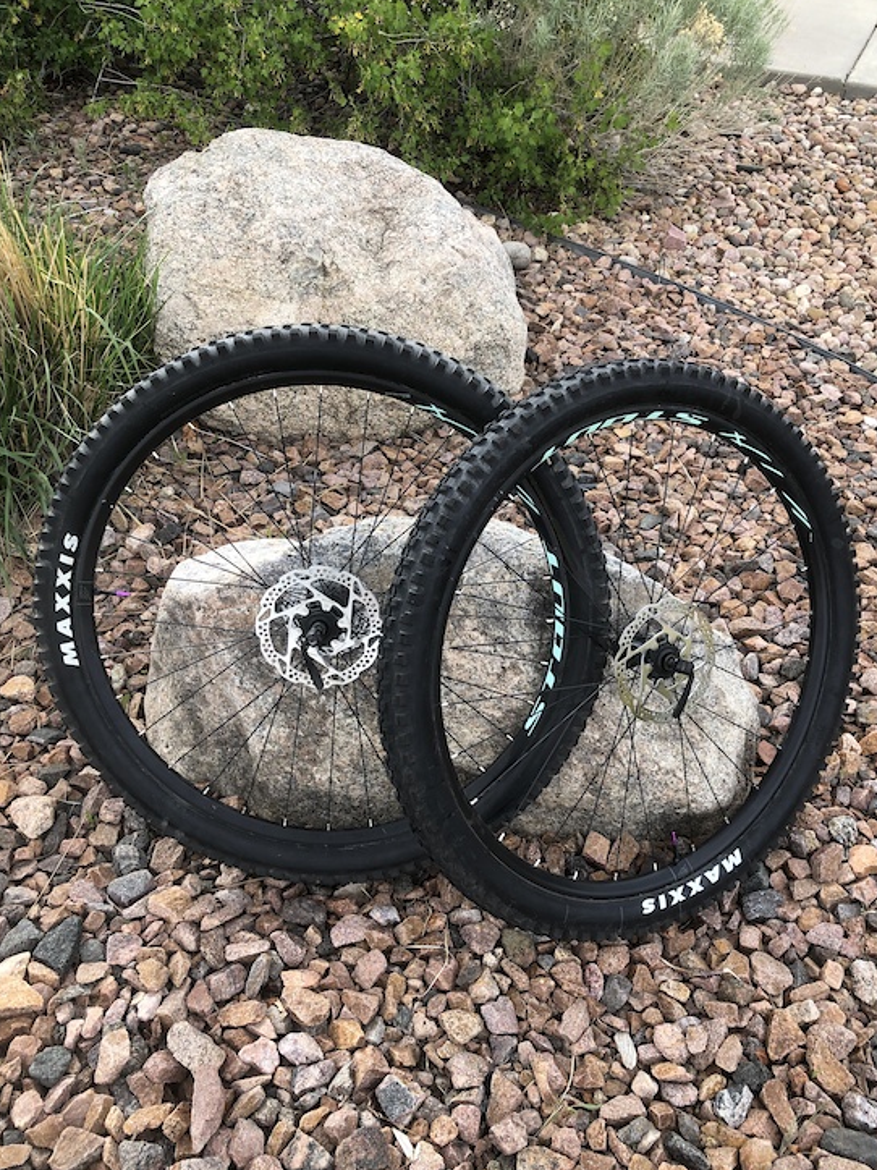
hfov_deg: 45.4
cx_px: 471
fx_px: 1047
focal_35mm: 31
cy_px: 573
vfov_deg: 58.4
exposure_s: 1/211
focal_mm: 3.99
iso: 20
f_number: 1.8
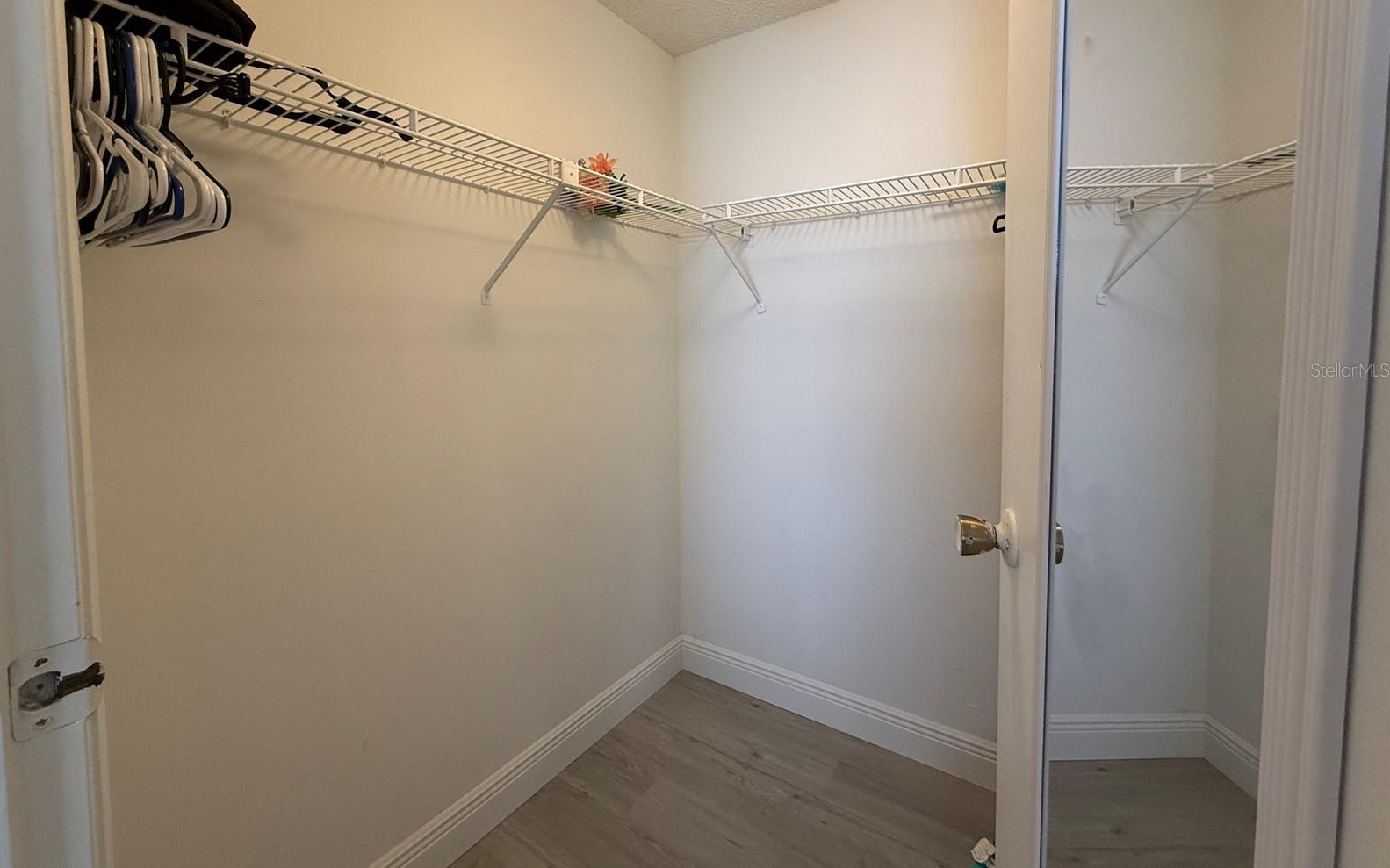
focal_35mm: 15
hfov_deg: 101.5
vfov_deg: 74.3
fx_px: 568
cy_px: 369
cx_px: 691
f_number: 2.2
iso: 320
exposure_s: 1/120
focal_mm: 2.22
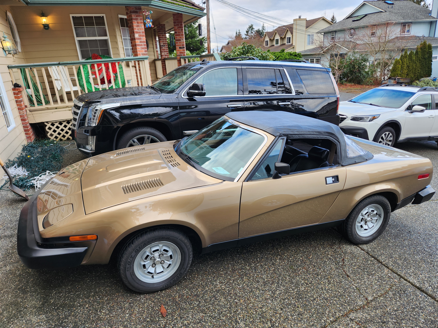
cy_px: 164
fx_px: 291
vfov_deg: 58.9
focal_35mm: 23
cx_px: 219
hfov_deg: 73.9
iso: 32
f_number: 1.8
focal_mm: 5.4
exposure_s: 1/180
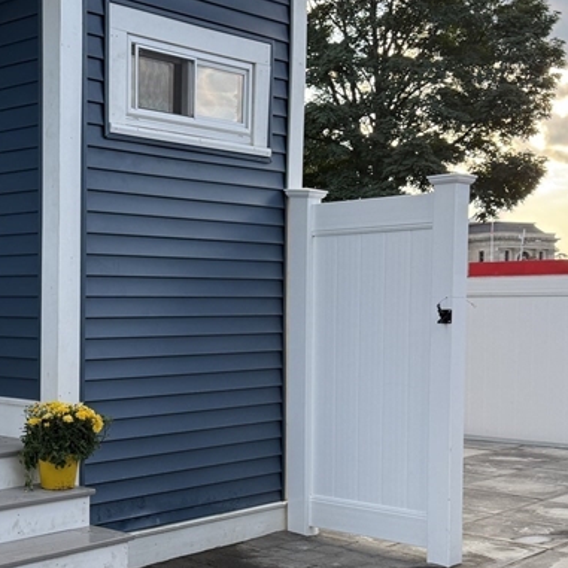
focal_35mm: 57
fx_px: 1058
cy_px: 355
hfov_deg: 29.5
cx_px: 139
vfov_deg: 29.9
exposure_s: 1/649
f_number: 1.78
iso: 100
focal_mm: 6.76
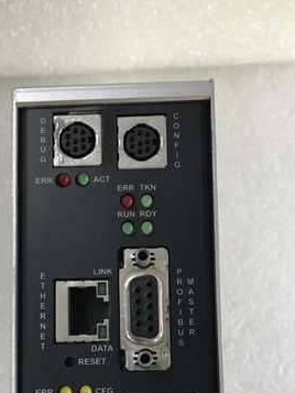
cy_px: 307
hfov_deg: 30.9
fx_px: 534
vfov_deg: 39.1
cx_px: 139
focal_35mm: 47
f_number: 1.8
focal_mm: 3.99
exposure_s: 1/50
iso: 25
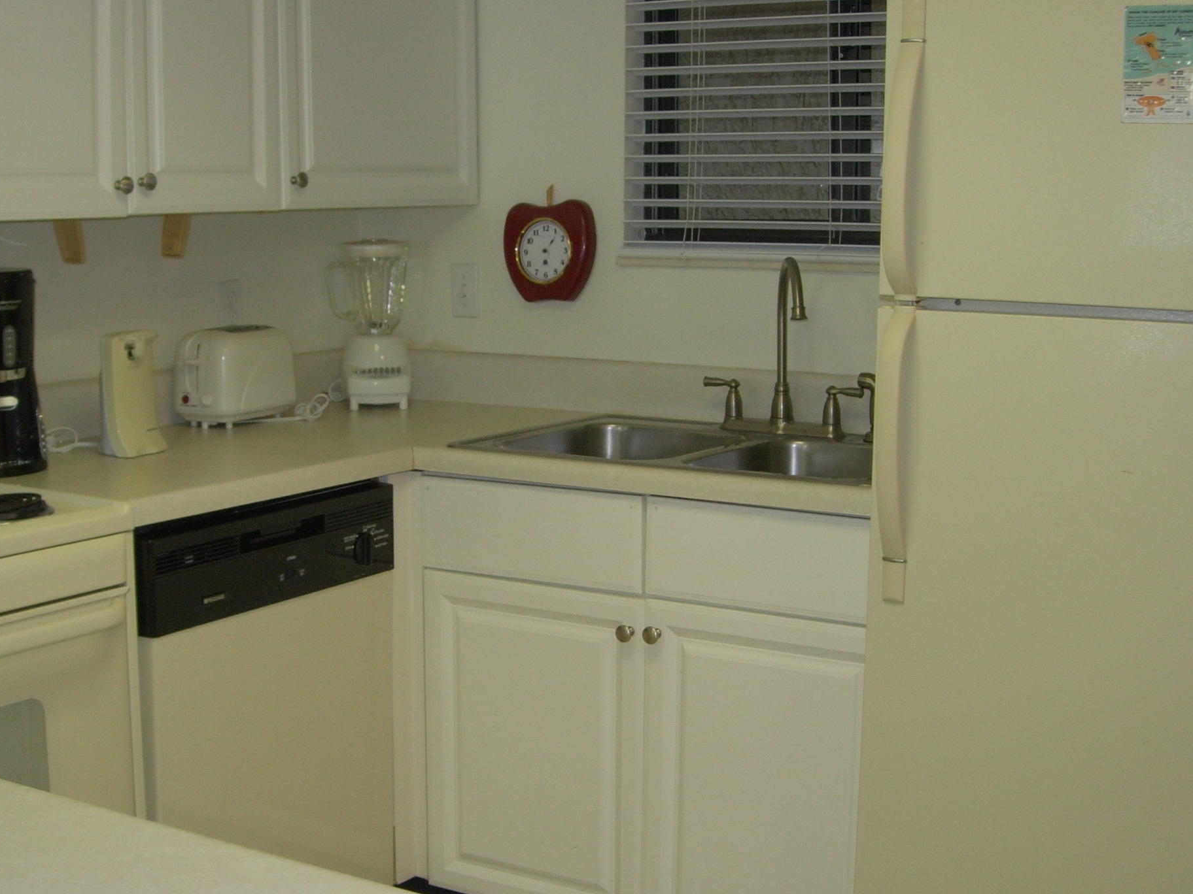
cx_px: 550
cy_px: 525
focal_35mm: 54
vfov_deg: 27.0
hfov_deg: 35.5
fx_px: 1861
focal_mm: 7.8
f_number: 2.8
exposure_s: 1/32
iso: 79
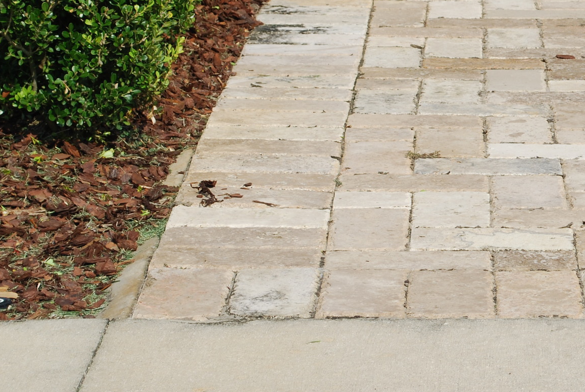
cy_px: 17
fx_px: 2898
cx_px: 577
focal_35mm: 178
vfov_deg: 7.7
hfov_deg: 11.4
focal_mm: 55
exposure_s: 1/320
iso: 100
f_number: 9
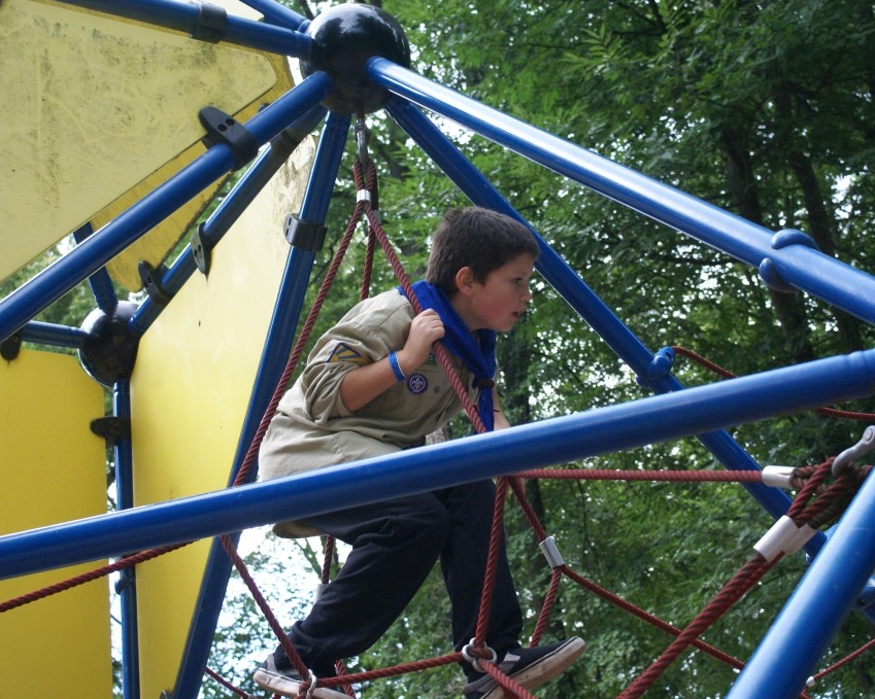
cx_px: 482
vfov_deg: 22.5
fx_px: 1761
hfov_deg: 27.9
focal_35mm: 68
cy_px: 348
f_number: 5.6
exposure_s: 1/125
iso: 400
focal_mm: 40
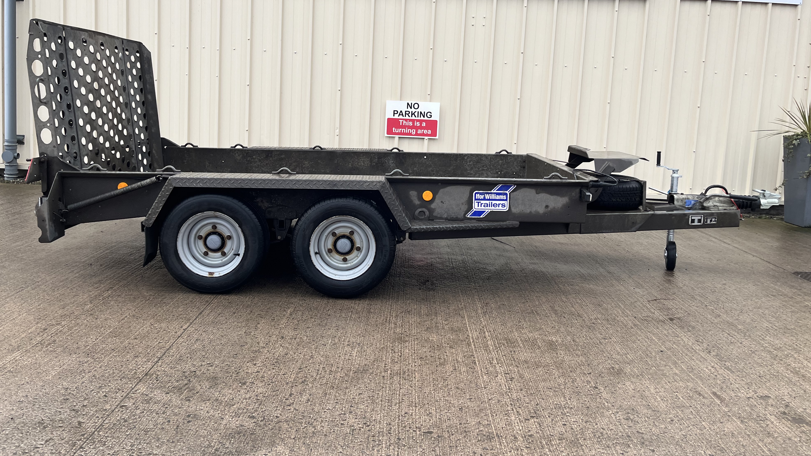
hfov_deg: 66.1
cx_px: 398
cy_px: 161
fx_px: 624
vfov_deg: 39.8
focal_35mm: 29
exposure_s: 1/121
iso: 80
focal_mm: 5.1
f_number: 1.6
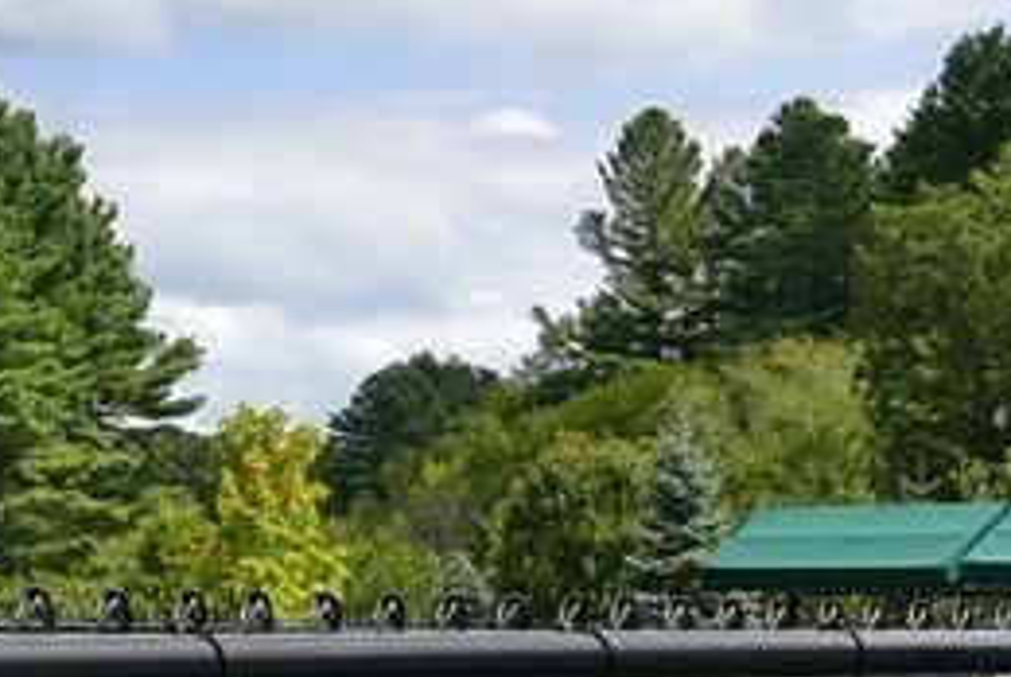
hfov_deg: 16.1
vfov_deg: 10.7
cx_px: 222
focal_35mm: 126
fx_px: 3542
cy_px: 788
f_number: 11
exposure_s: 1/500
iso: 400
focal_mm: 16
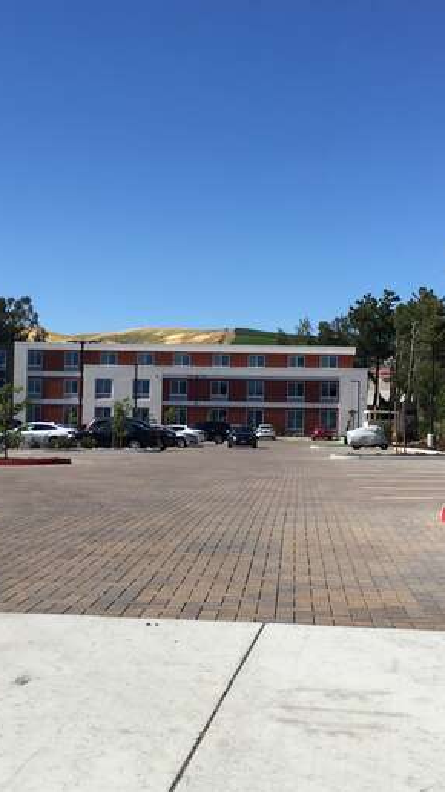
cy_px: 375
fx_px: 1029
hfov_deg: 24.4
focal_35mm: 49
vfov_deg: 42.1
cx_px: 249
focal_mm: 4.15
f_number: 2.2
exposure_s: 1/2198
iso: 25
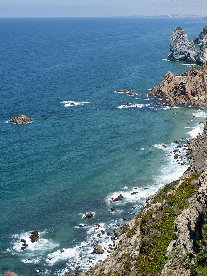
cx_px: 101
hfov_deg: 24.0
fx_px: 486
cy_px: 134
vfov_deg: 31.7
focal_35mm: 61
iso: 100
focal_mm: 50
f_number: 5.6
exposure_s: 1/640
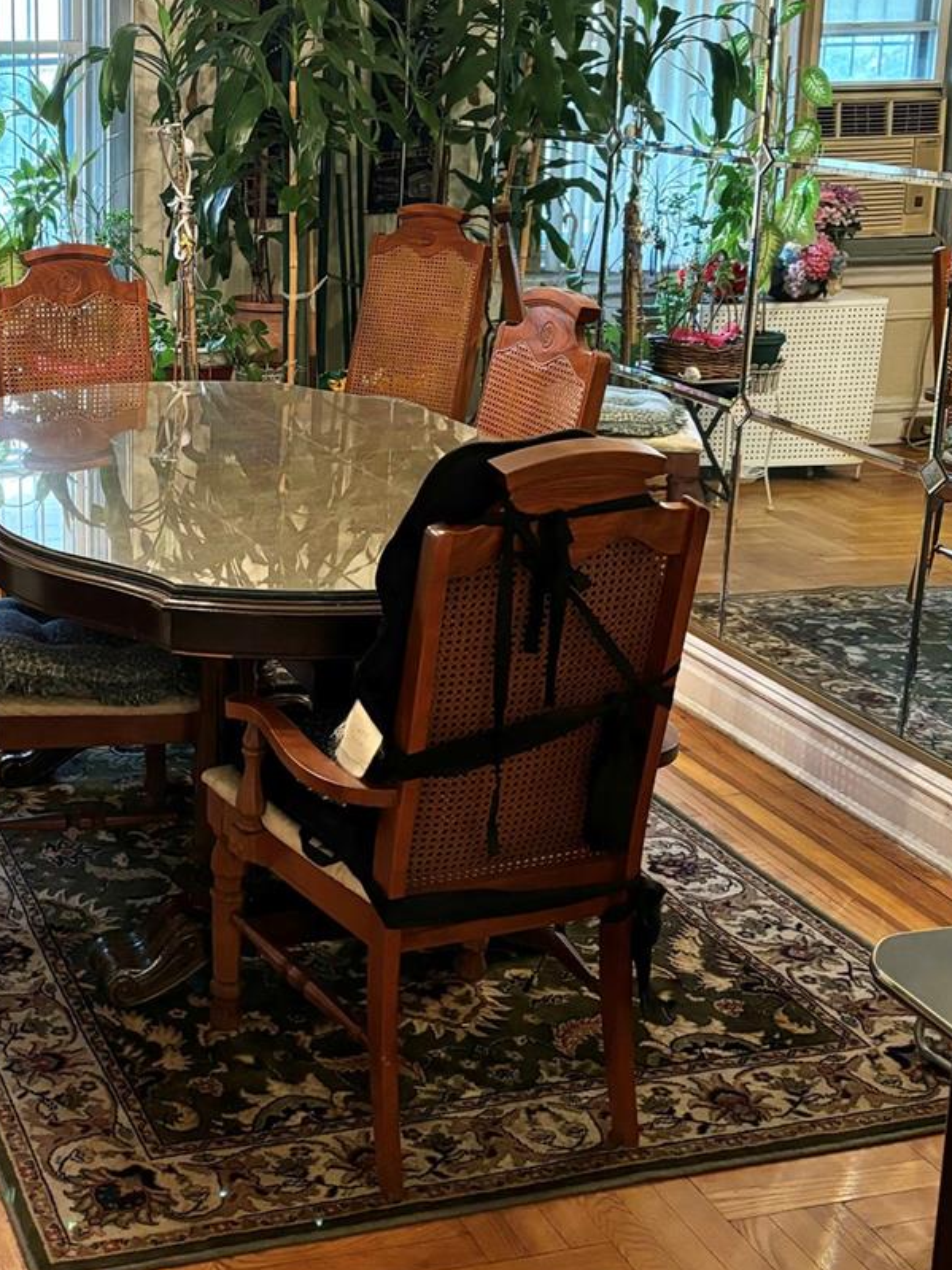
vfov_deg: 37.9
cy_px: 474
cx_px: 57
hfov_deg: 27.8
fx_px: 1834
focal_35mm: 50
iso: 320
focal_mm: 5.96
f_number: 1.6
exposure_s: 1/60
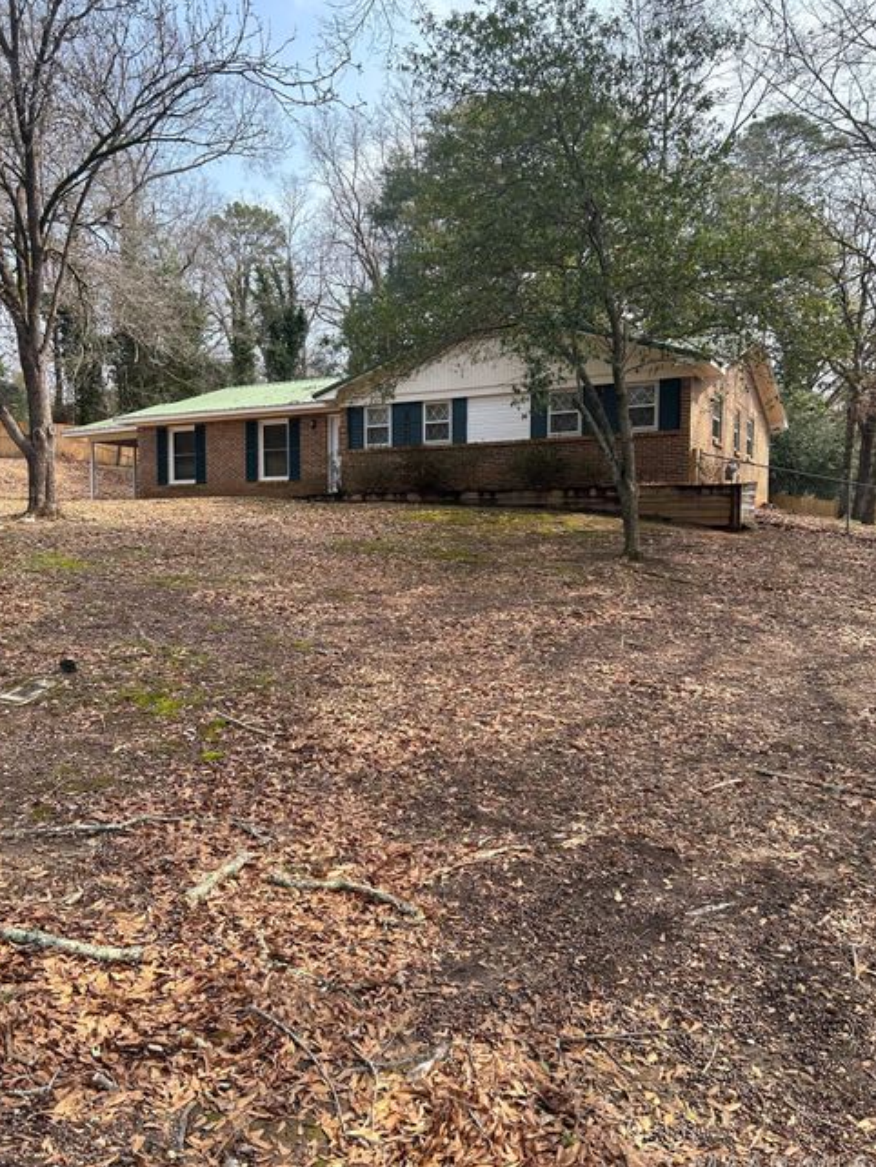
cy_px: 592
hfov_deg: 51.4
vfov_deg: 65.3
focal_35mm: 27
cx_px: 429
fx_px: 910
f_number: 1.5
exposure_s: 1/1171
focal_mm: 5.7
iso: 50
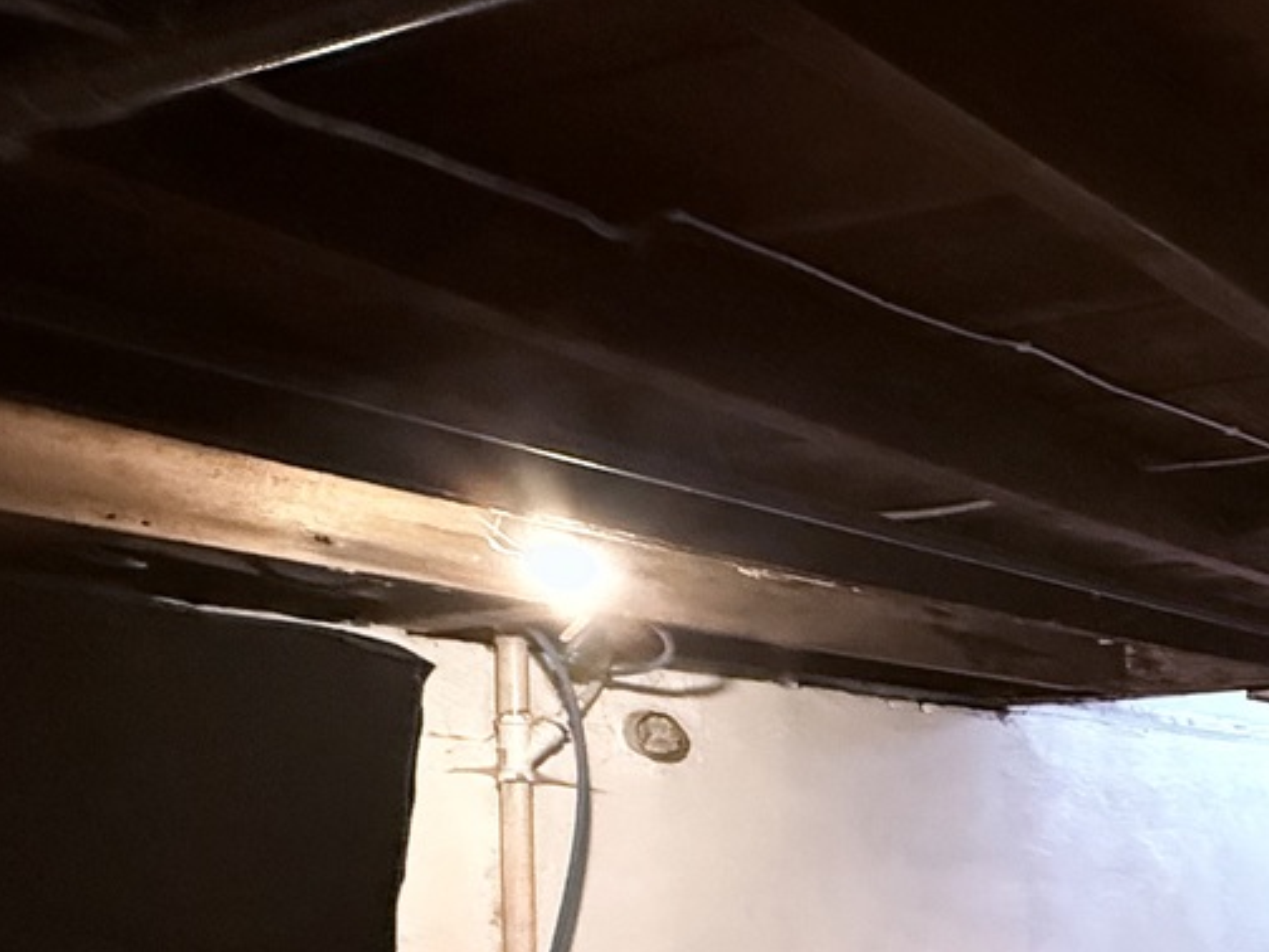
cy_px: 826
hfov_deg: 31.0
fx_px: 1466
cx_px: 1798
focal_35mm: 40
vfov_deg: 34.3
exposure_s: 1/40
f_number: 2.2
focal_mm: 2.22
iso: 1250
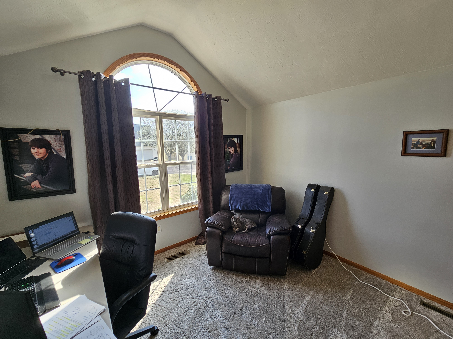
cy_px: 170
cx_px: 226
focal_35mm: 13
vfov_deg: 89.9
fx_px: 170
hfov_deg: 106.2
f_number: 2.2
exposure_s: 1/153
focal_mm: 2.2
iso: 50
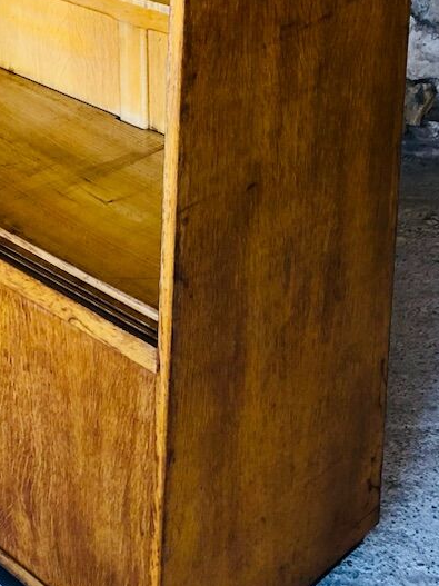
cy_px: 40
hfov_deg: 21.3
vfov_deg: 27.4
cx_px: 86
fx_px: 1150
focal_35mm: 68
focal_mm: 3.99
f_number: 1.8
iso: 40
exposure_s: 1/30
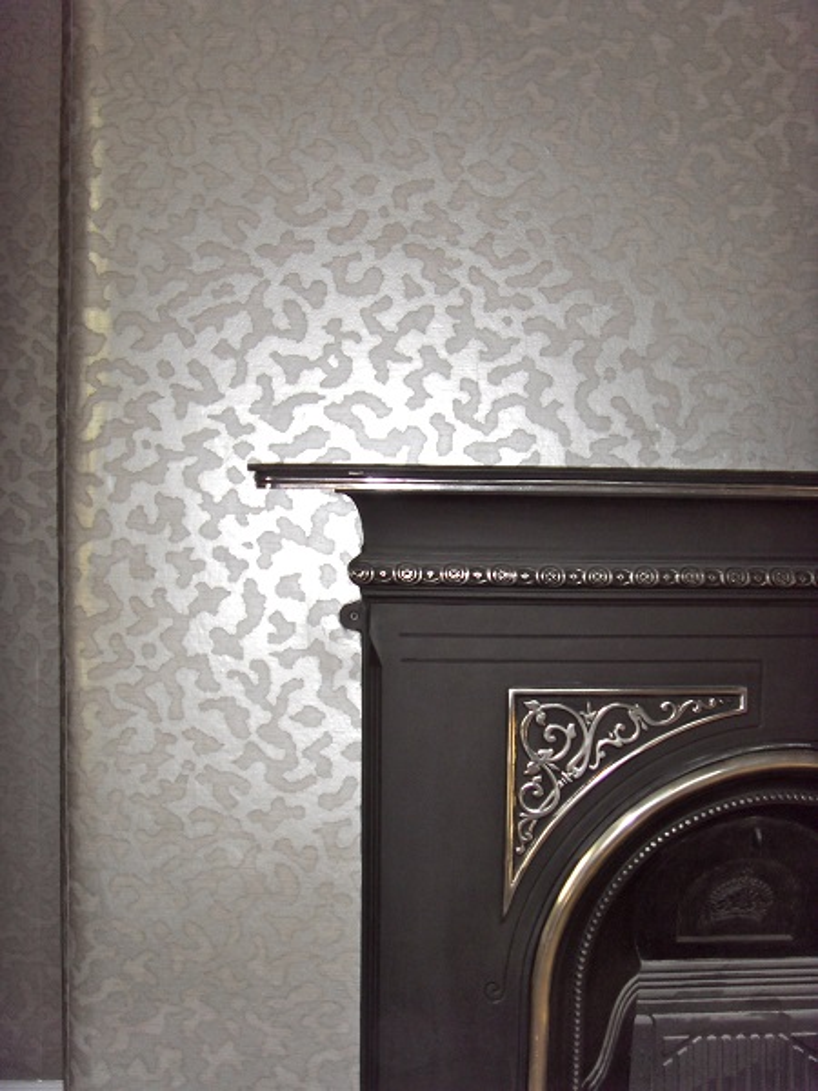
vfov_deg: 47.9
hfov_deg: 36.8
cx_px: 409
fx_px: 1229
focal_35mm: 39
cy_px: 546
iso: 100
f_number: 3.5
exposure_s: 1/45
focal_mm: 6.6
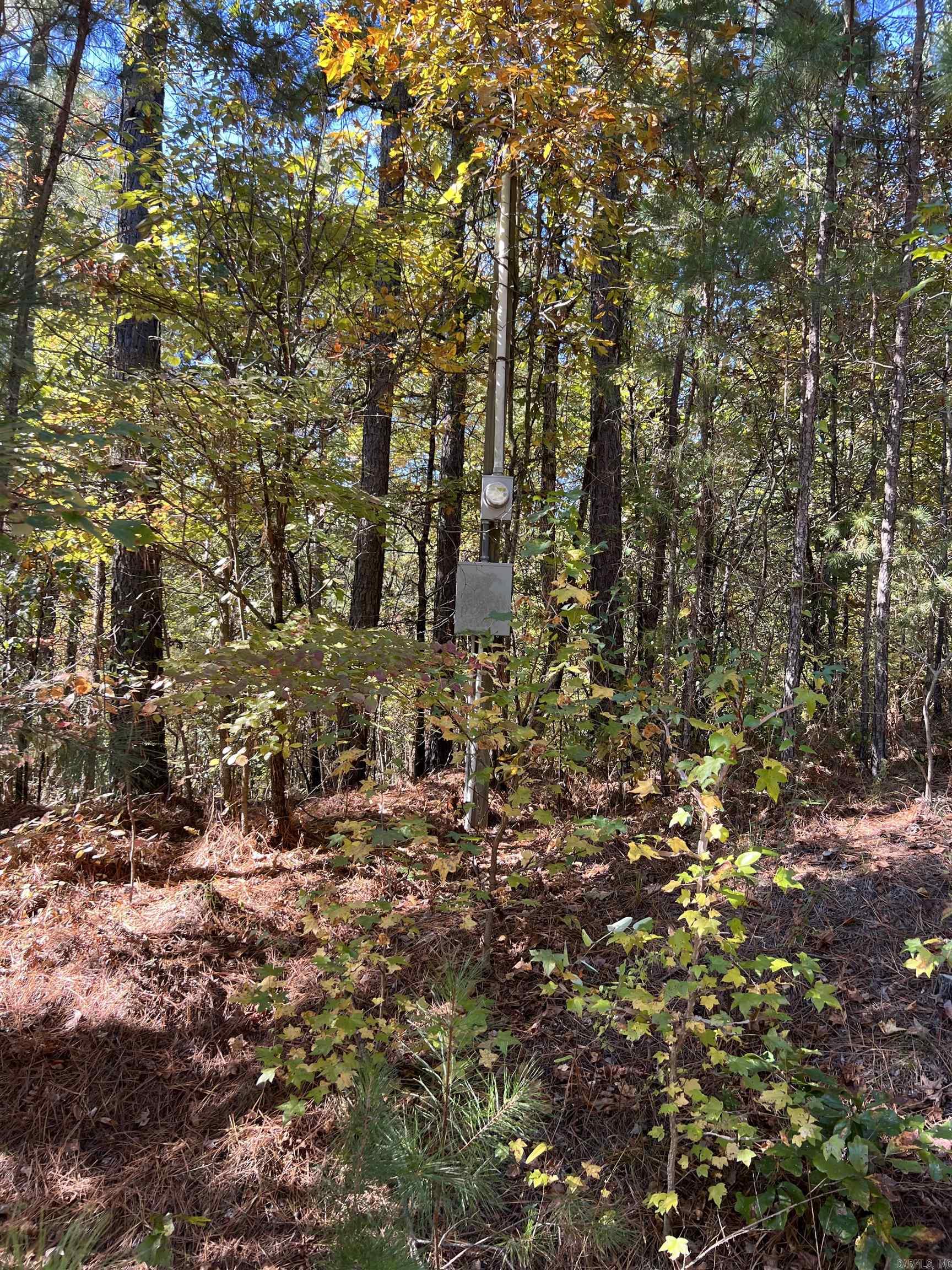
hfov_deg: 53.1
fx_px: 953
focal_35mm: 26
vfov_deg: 67.3
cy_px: 635
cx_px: 476
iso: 32
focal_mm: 5.7
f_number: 1.5
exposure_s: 1/133
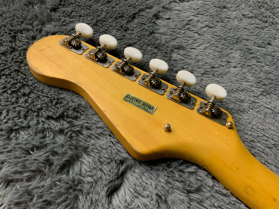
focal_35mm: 29
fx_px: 234
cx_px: 140
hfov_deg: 61.7
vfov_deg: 48.2
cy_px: 104
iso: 64
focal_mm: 3
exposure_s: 1/100
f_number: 1.8
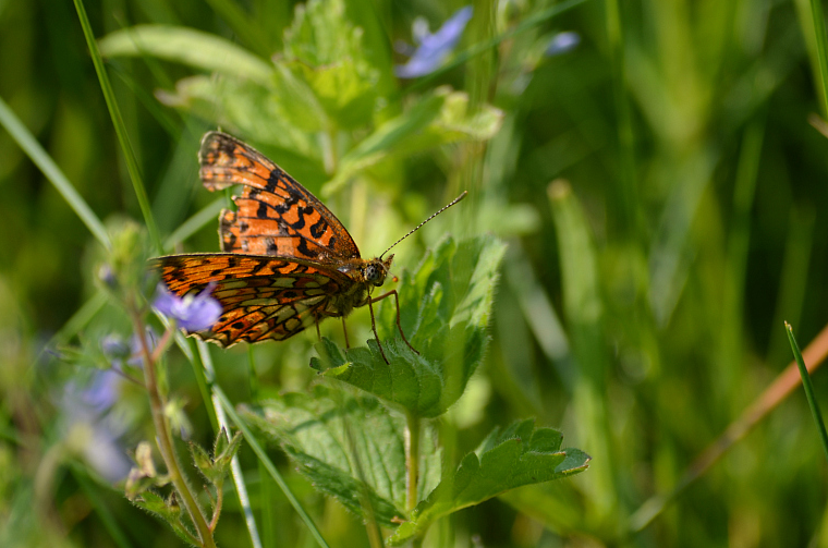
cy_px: 276
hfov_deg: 5.1
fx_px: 9271
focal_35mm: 404
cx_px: 394
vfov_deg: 3.4
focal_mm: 200
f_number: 8
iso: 100
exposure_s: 1/160
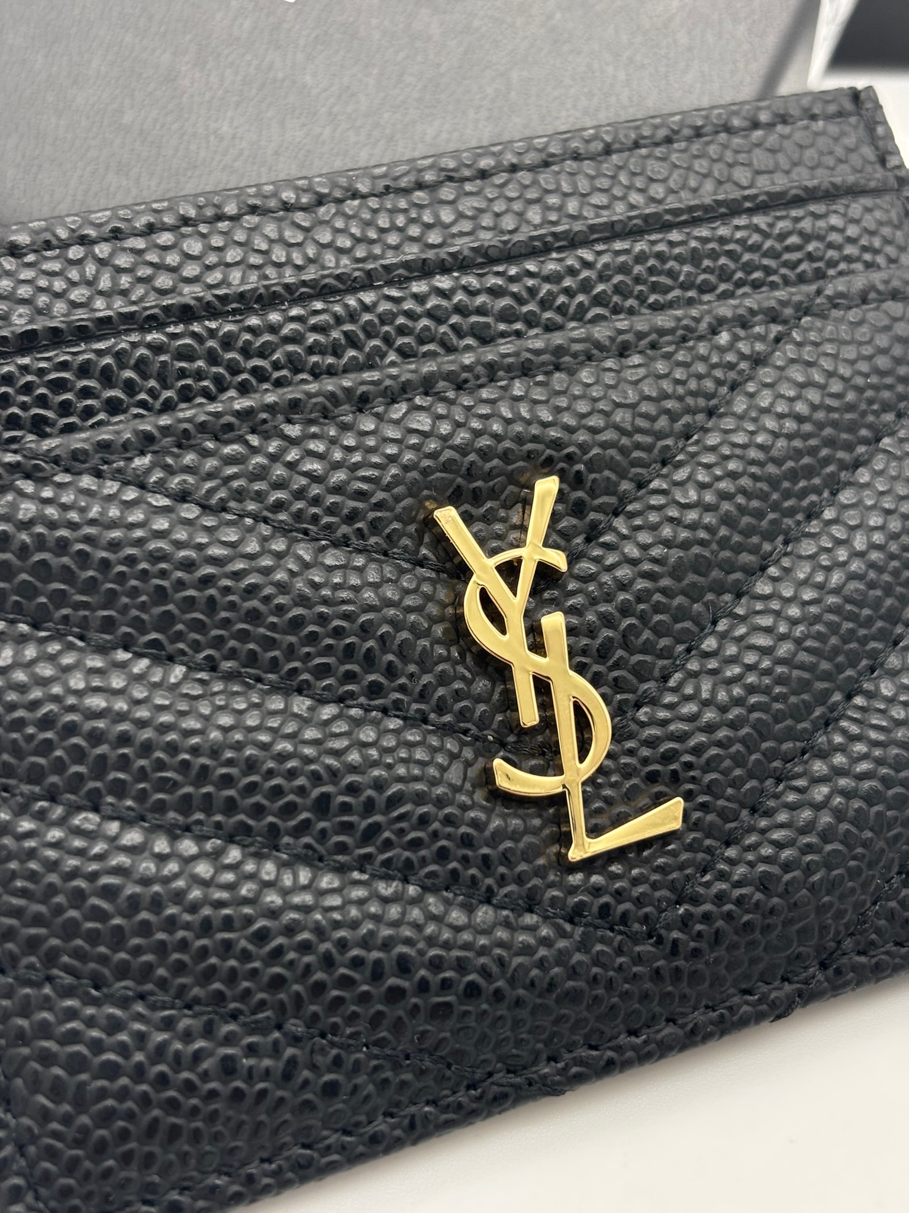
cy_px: 606
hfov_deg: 28.0
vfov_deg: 36.8
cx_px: 454
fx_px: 1821
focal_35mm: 52
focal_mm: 5.96
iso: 32
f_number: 1.6
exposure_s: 1/100
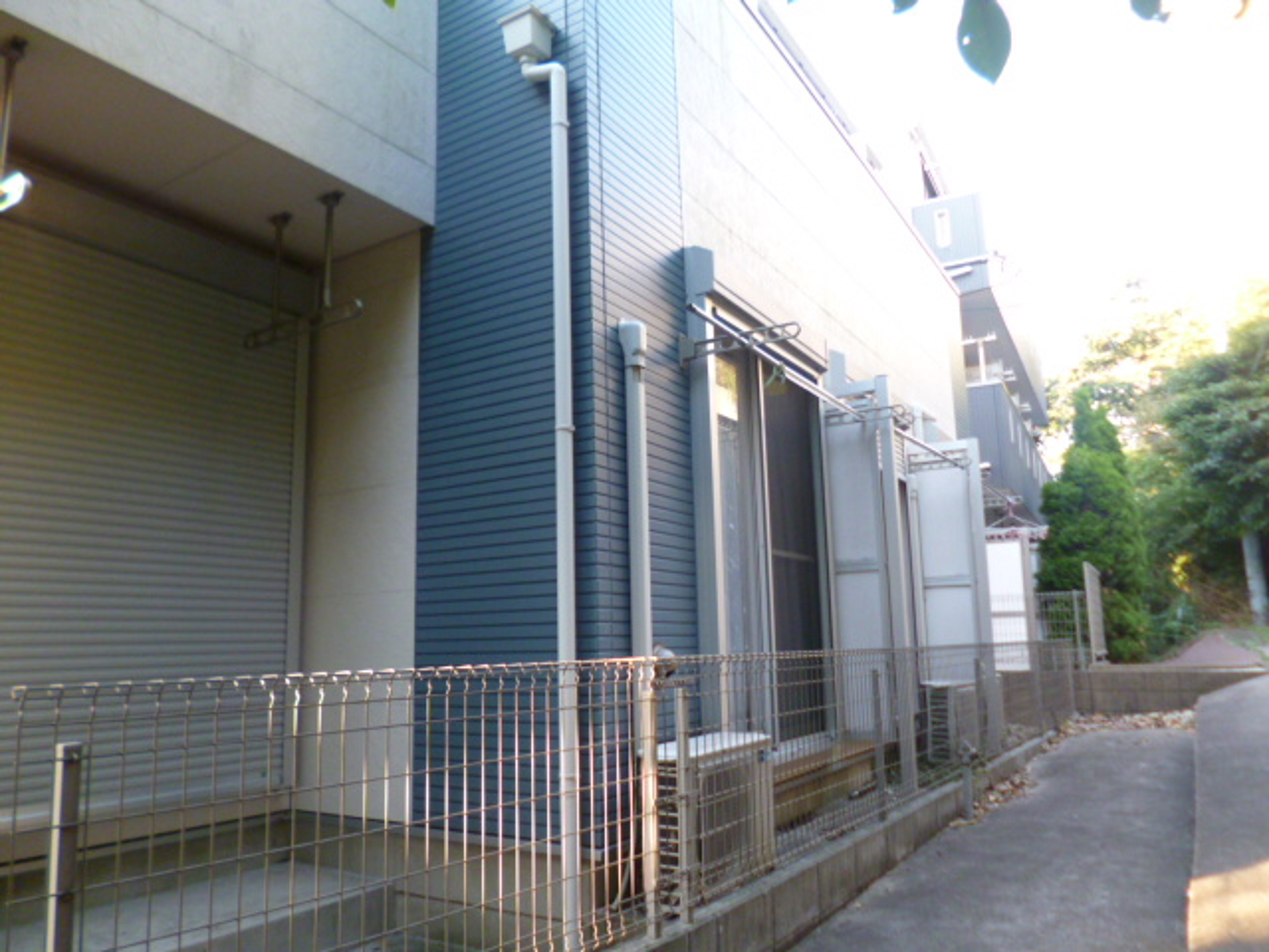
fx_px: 880
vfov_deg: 56.8
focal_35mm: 24
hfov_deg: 71.6
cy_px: 476
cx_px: 634
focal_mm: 4.3
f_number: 2.5
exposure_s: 1/60
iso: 320
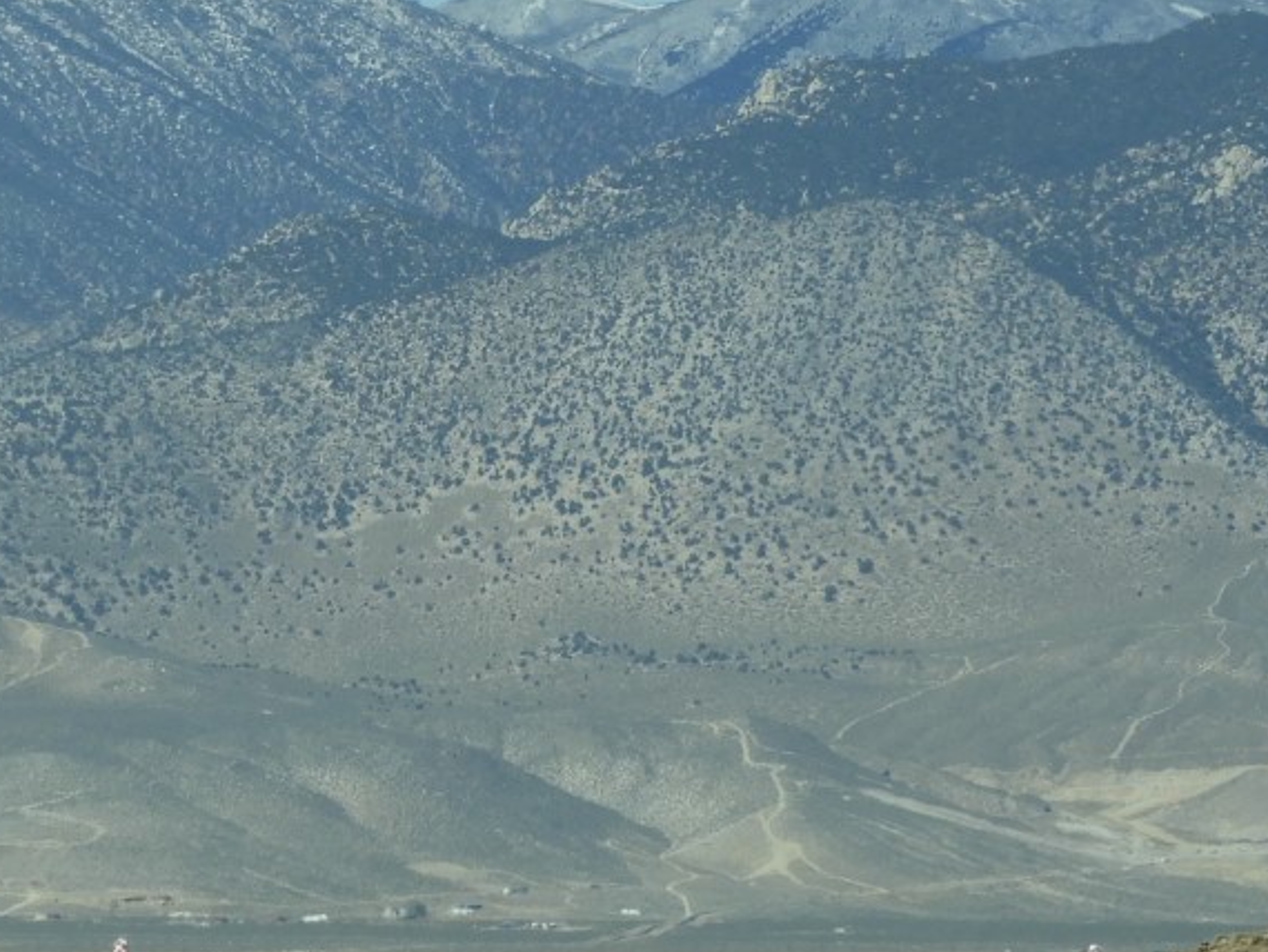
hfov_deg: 3.9
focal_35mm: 505
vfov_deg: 2.9
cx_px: -316
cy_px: 452
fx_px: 18506
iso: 100
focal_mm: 35.8
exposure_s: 1/800
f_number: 5.3
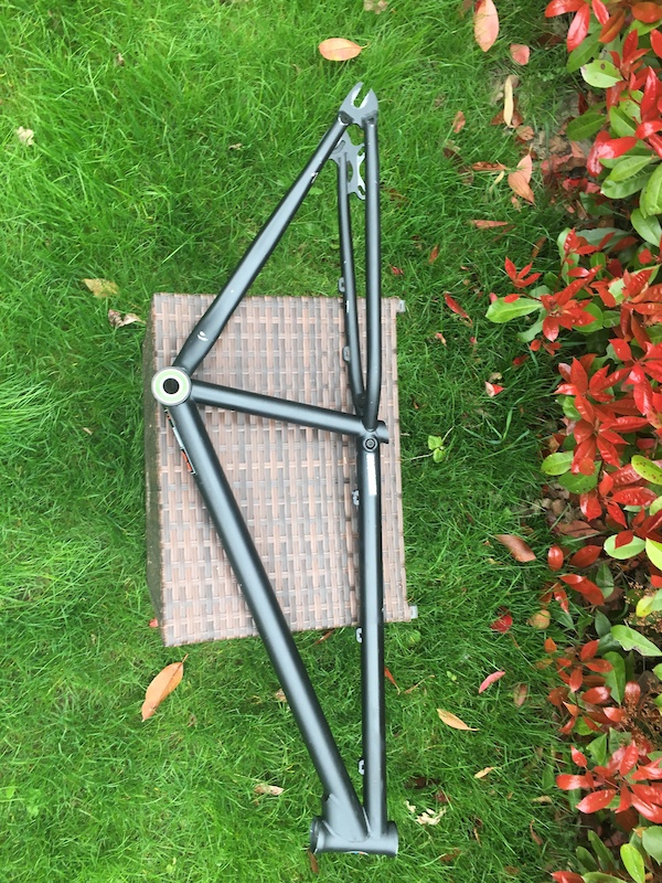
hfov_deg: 48.2
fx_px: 739
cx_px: 331
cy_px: 442
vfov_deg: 61.7
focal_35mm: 29
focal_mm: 4.15
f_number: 2.2
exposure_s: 1/33
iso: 25
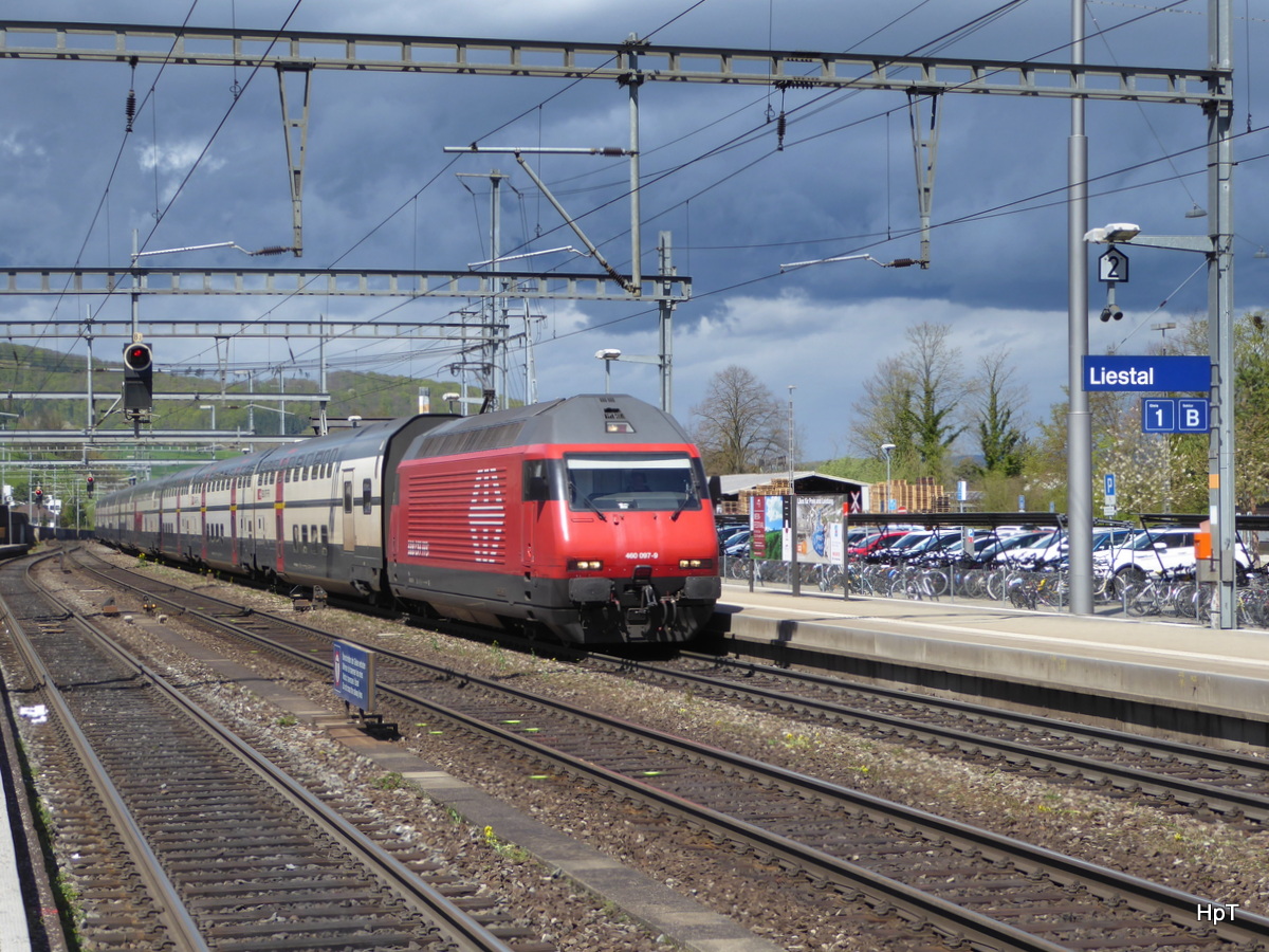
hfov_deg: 26.0
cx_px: 634
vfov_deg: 19.6
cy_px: 476
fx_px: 2749
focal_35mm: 75
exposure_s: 1/400
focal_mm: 12.5
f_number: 4.5
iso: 80
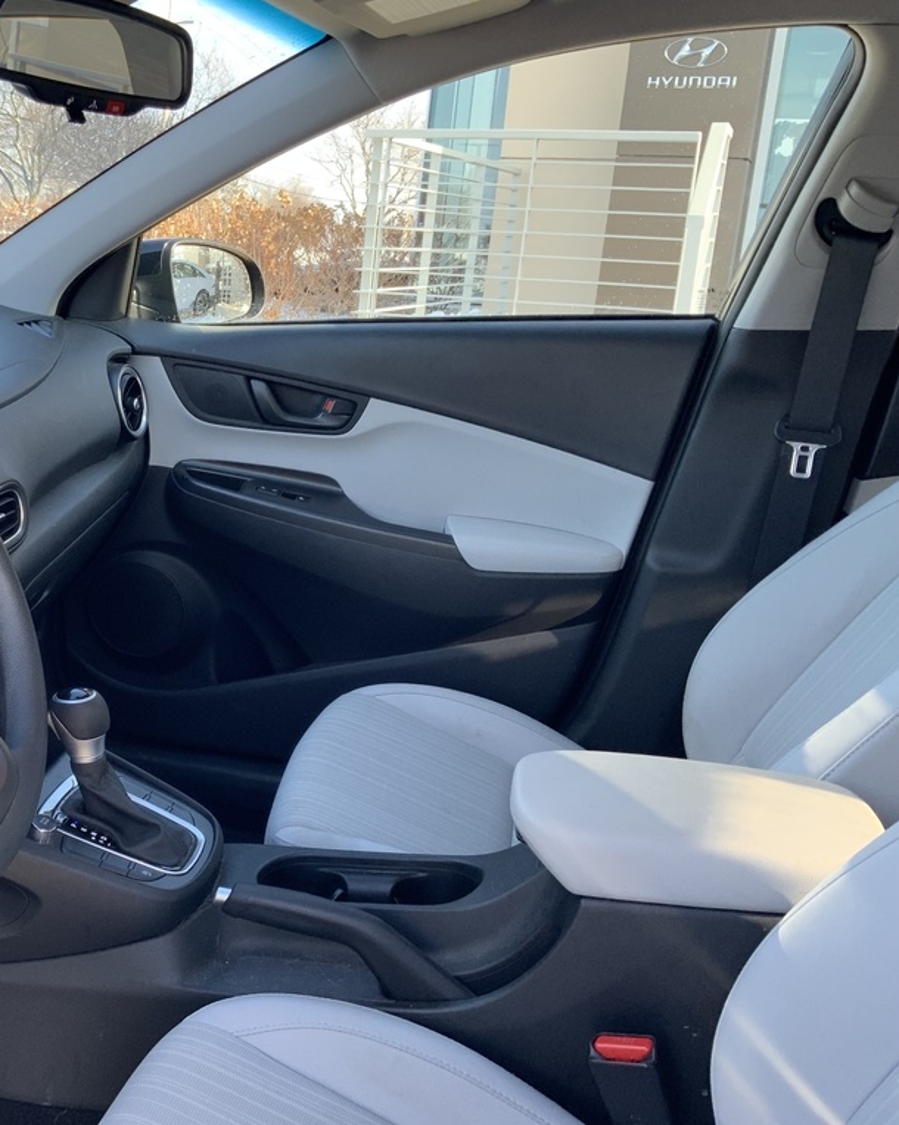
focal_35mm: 38
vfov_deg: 47.9
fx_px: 1264
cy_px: 562
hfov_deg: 37.4
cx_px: 146
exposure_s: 1/122
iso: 25
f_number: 1.8
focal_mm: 3
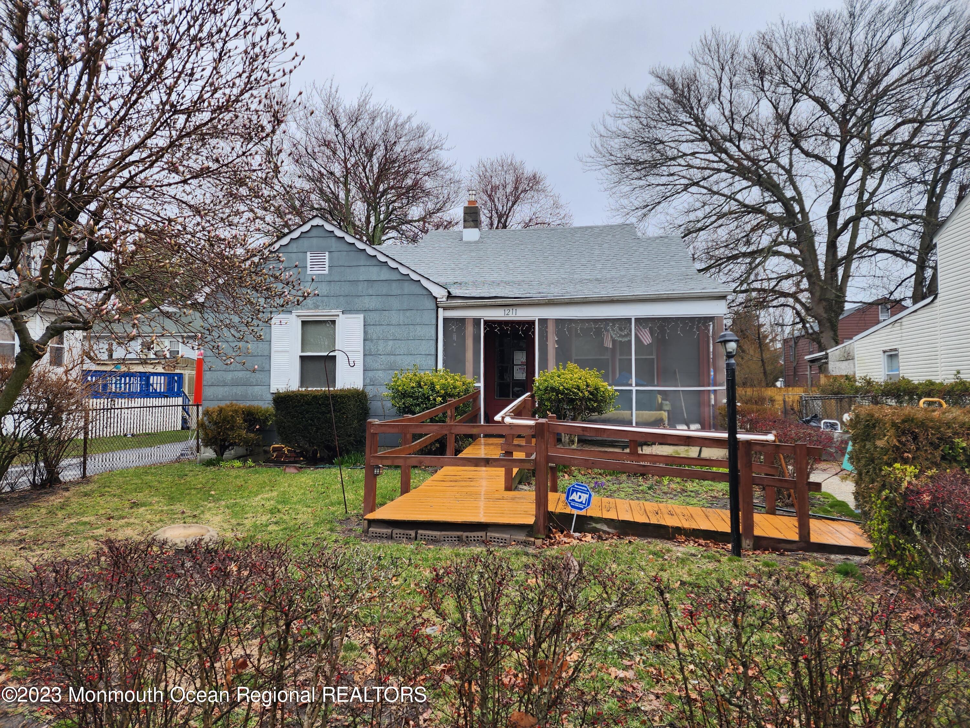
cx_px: 485
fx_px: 644
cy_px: 364
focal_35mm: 23
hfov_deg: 73.9
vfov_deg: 58.9
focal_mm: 6.4
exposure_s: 1/180
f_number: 1.8
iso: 16
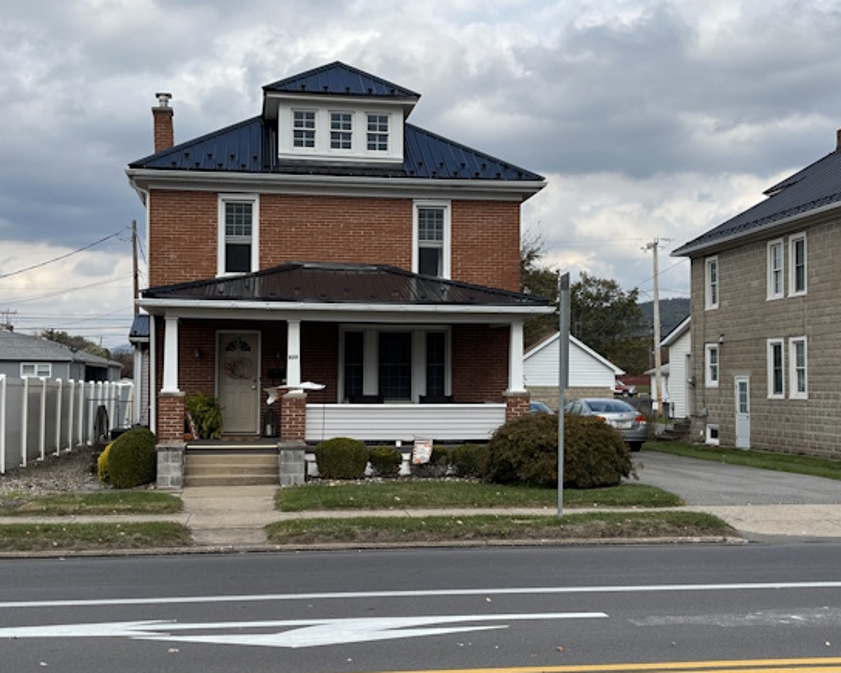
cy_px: 334
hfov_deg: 62.2
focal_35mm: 28
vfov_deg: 51.5
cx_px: 428
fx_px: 697
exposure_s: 1/3876
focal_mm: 5.1
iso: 50
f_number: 1.6
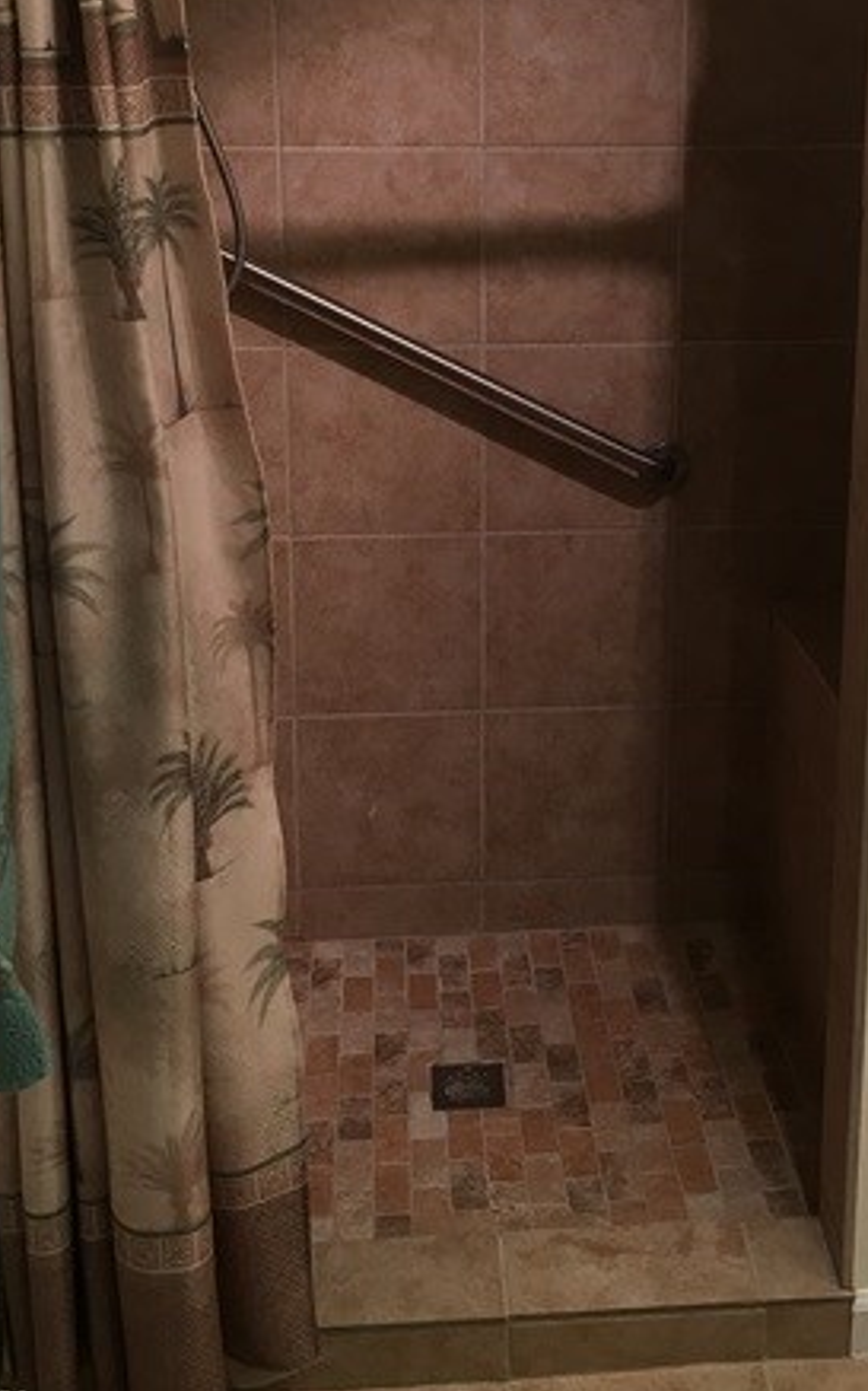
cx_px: 512
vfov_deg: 43.5
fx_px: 1704
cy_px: 430
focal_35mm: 45
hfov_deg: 28.5
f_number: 2.2
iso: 25
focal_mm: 4.15
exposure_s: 1/15
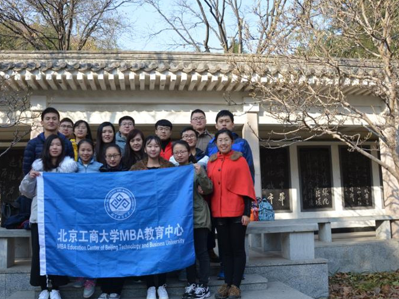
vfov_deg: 45.4
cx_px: 179
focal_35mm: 31
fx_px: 357
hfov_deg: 58.2
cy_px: 157
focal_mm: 18
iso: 200
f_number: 7.1
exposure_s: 1/200
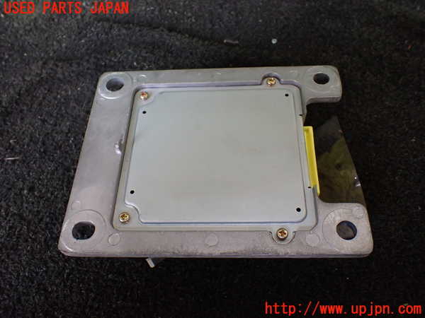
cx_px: 212
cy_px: 159
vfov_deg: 46.8
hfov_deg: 60.0
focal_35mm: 30
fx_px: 368
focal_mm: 5.4
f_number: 2.3
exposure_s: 1/125
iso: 320
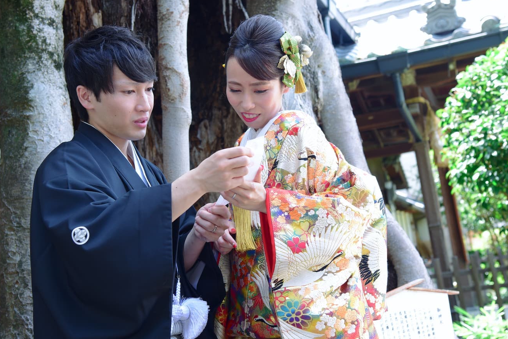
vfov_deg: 24.6
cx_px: 243
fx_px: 776
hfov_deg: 36.2
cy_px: 168
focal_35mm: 55
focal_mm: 50
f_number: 5.6
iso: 400
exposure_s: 1/100
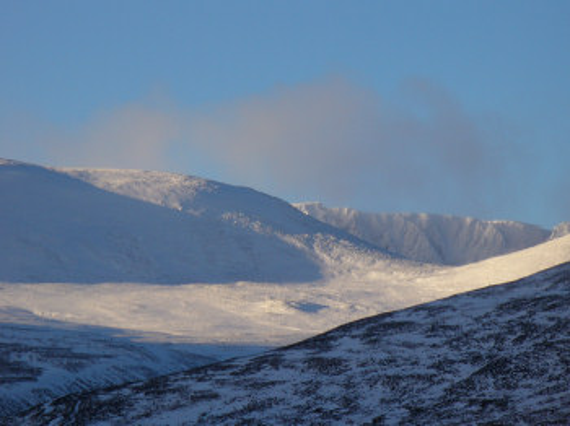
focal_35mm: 222
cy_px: 213
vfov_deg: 6.7
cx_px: 285
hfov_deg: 8.9
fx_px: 3653
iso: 80
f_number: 9
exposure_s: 1/160
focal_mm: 36.6
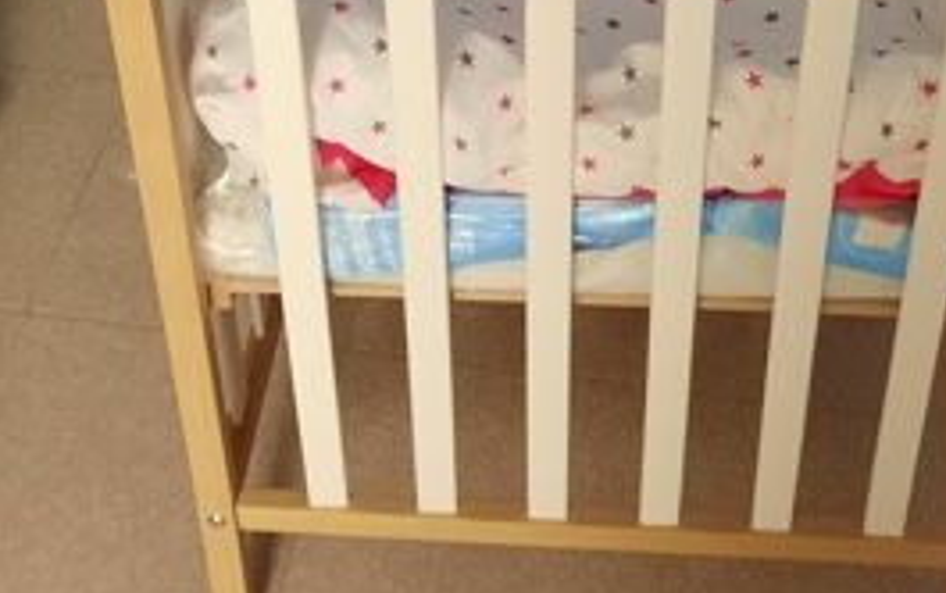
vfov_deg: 18.2
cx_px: 564
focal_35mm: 64
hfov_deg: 31.9
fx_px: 1651
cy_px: -279
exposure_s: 1/25
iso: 400
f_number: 2
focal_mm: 4.6
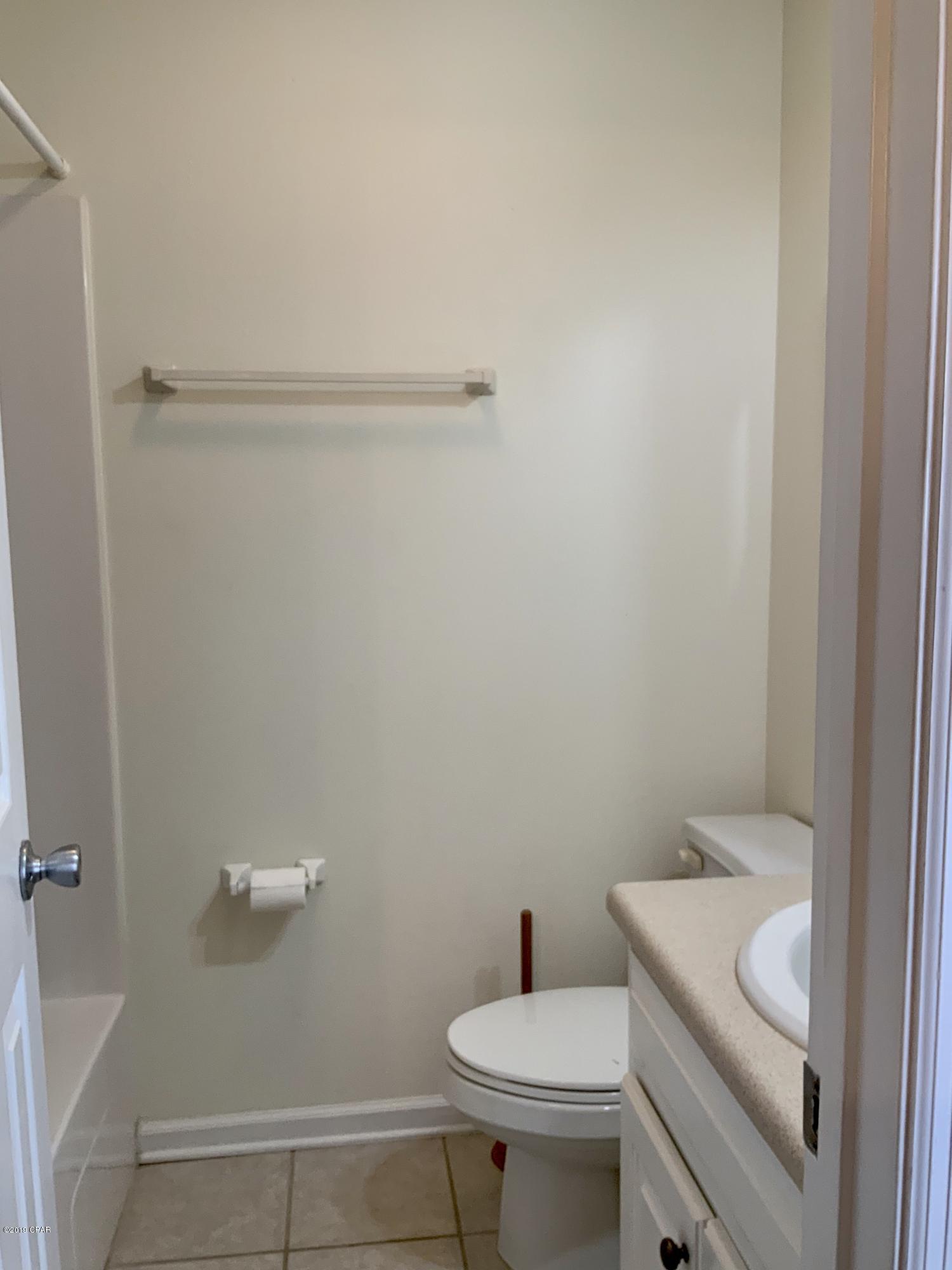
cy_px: 635
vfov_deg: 61.7
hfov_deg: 48.2
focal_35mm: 29
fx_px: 1063
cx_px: 476
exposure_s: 1/60
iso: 50
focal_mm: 3
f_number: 1.8
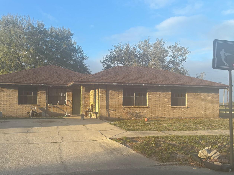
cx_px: 104
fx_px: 223
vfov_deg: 42.7
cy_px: 105
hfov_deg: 55.2
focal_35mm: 33
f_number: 1.6
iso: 50
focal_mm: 5.96
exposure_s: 1/758
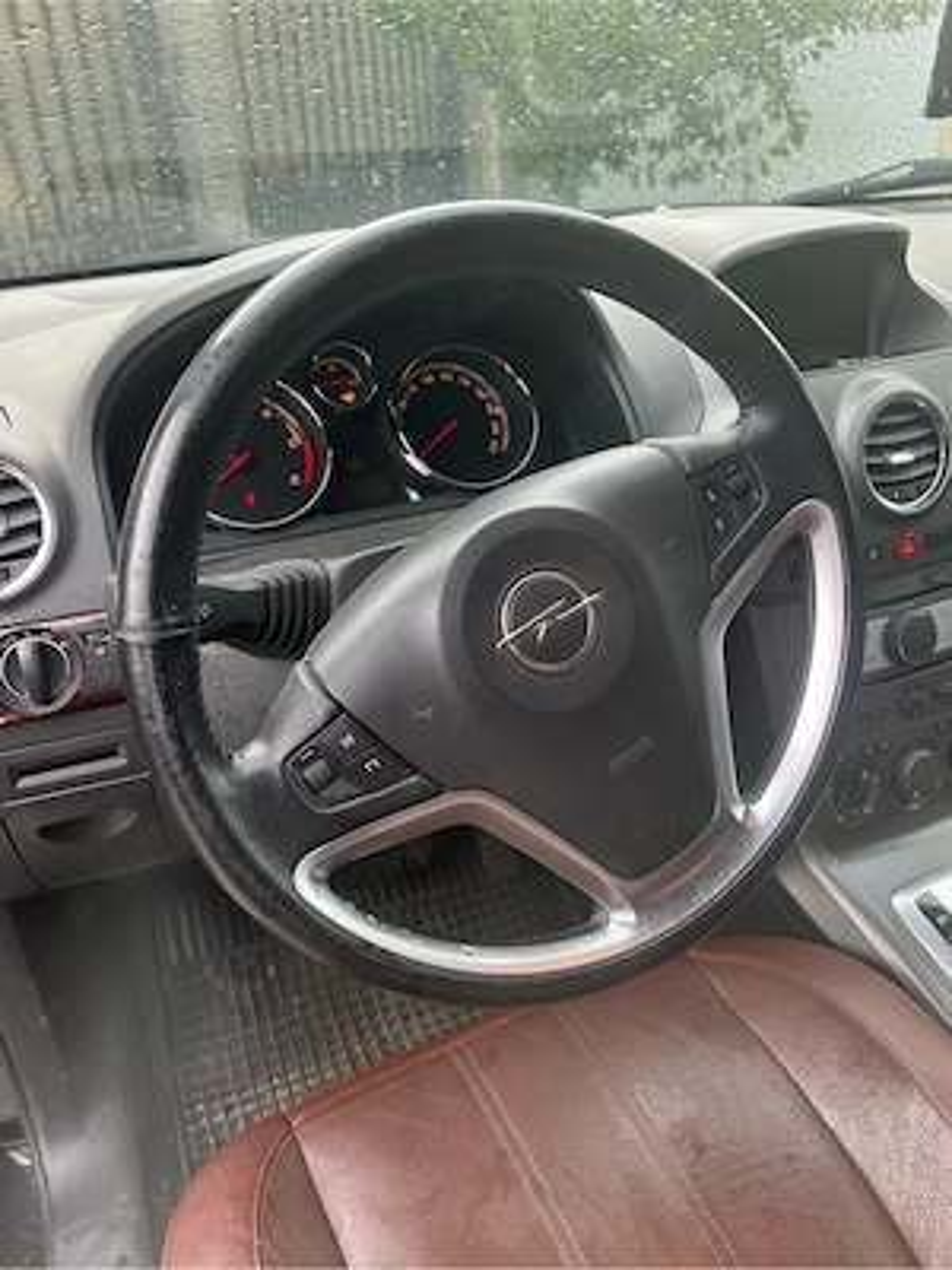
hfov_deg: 53.1
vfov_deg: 67.3
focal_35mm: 26
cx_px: 476
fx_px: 953
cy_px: 635
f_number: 1.5
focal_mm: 5.7
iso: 80
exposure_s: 1/121
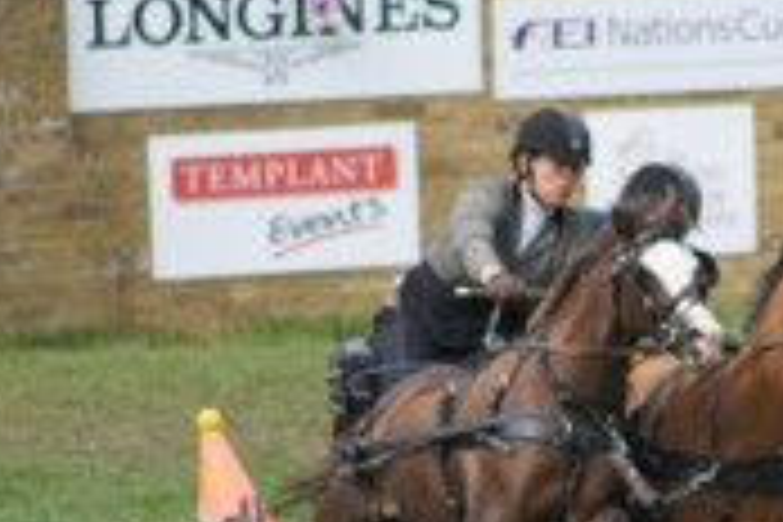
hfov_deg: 1.8
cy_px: 358
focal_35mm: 1164
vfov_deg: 1.2
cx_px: 688
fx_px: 25315
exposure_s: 1/640
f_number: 6.3
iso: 200
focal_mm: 300
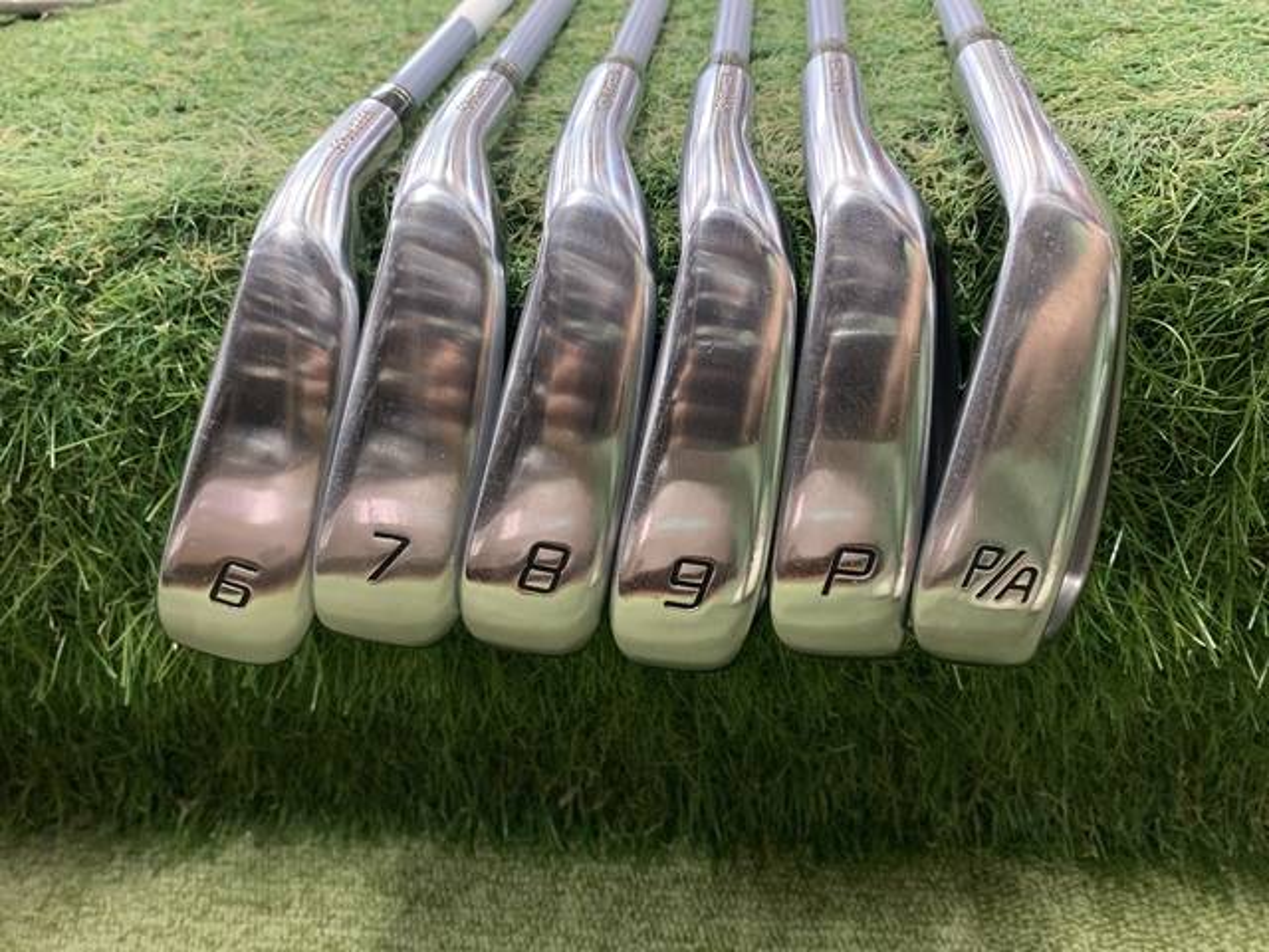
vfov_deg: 53.1
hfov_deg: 67.3
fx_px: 953
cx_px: 634
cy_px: 476
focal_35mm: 26
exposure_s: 1/40
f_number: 1.8
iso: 400
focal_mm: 4.25
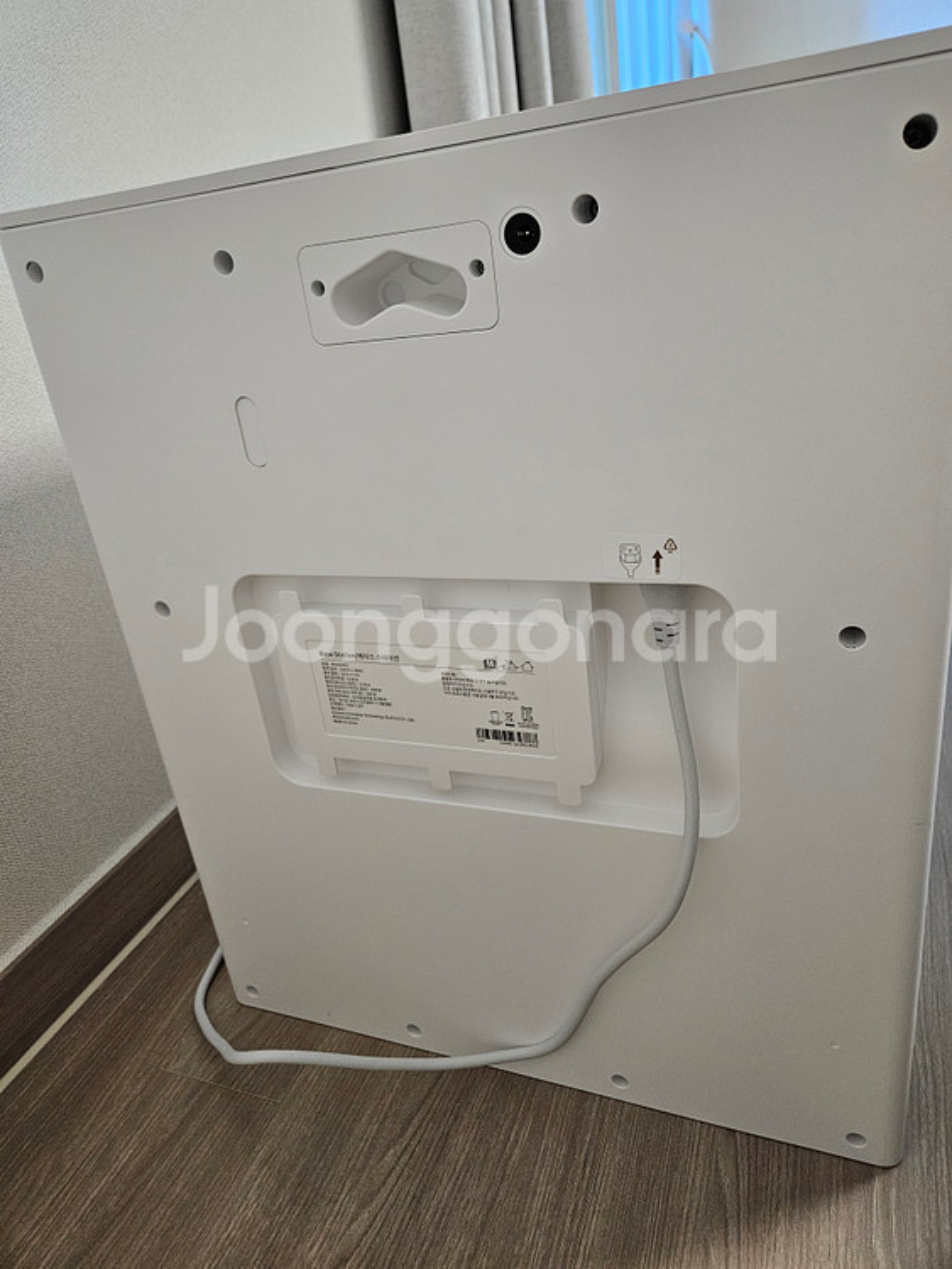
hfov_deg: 58.9
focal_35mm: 23
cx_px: 476
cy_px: 634
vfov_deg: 73.9
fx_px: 843
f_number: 1.8
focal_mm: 5.4
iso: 640
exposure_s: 1/170
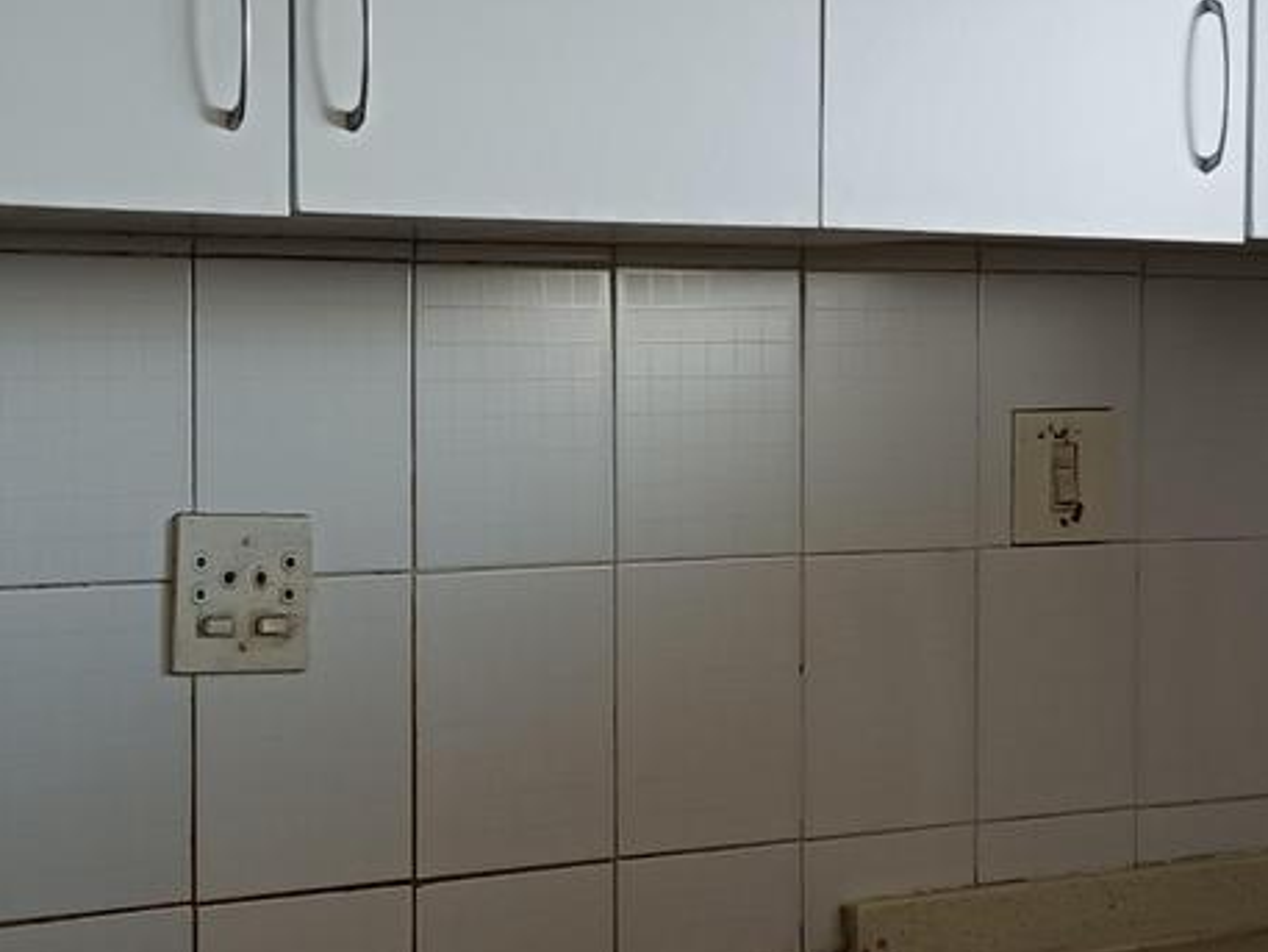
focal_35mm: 84
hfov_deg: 23.1
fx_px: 3078
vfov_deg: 17.6
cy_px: 516
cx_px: 394
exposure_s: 1/50
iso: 705
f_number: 1.75
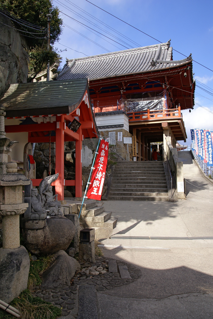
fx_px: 265
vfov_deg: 61.9
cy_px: 160
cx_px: 106
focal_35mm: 30
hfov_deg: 43.7
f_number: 7.1
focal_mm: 20
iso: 100
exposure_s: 1/80
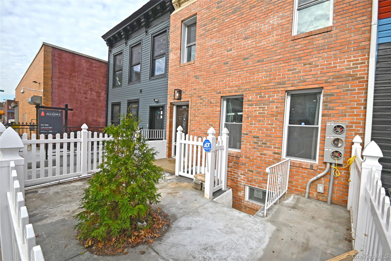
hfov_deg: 100.4
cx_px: 196
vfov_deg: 77.3
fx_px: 163
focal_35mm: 15
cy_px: 130
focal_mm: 10
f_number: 7.1
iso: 100
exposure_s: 1/400
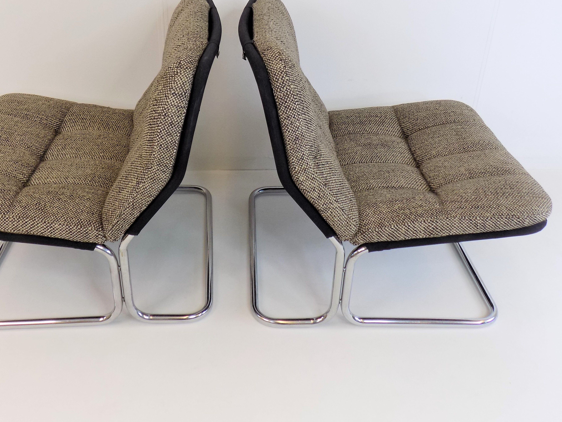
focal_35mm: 33
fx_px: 536
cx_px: 237
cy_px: 149
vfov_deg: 42.5
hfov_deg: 55.1
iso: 80
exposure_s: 1/40
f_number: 3.1
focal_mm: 4
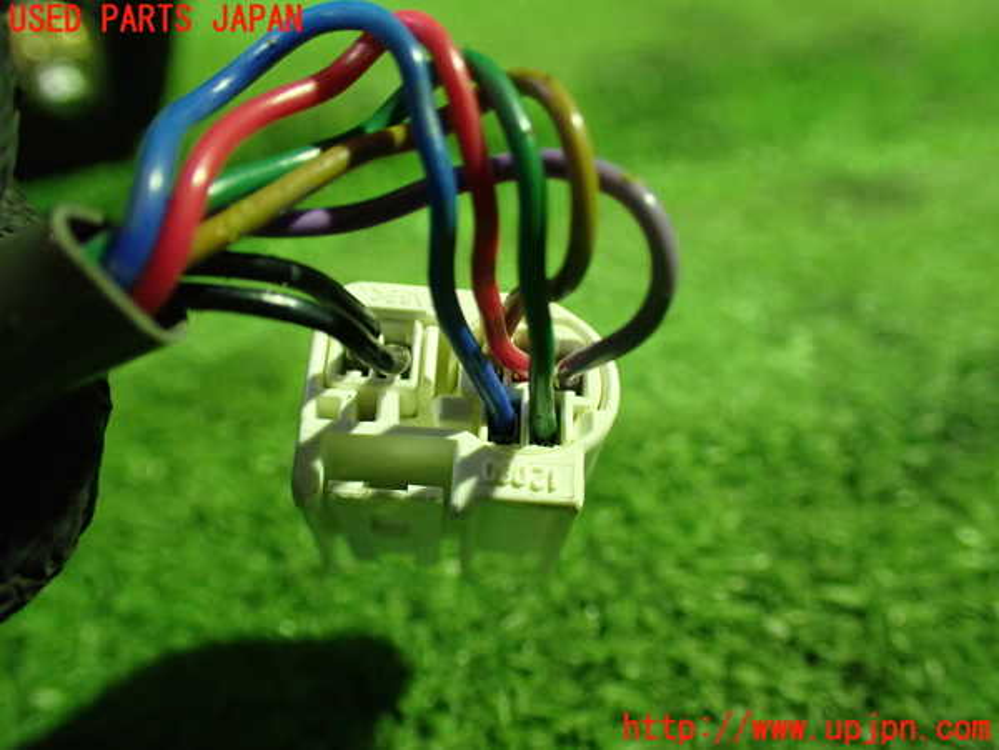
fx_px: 866
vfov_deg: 46.8
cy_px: 375
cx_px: 500
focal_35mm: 30
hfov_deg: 60.0
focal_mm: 5.4
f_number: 2.3
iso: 800
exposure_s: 1/30
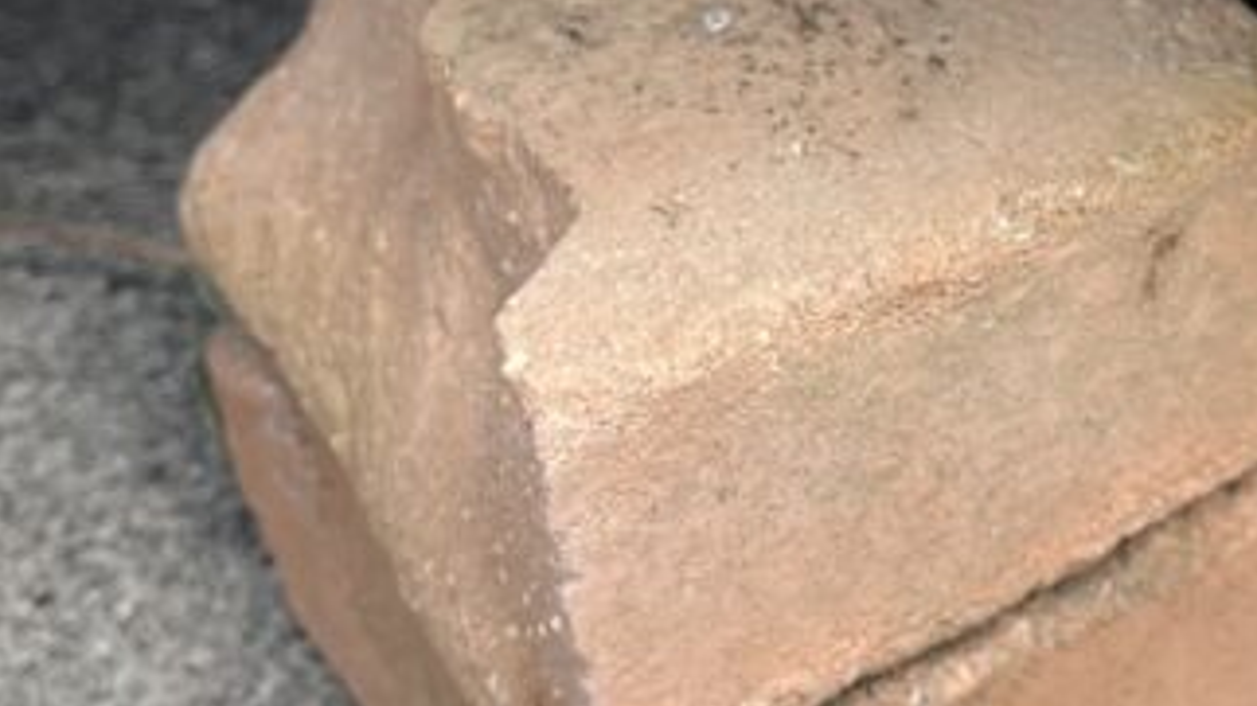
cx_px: 1241
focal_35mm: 90
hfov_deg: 22.8
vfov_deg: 13.3
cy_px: 23
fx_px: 2999
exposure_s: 1/333
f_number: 1.6
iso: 50
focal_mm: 5.1
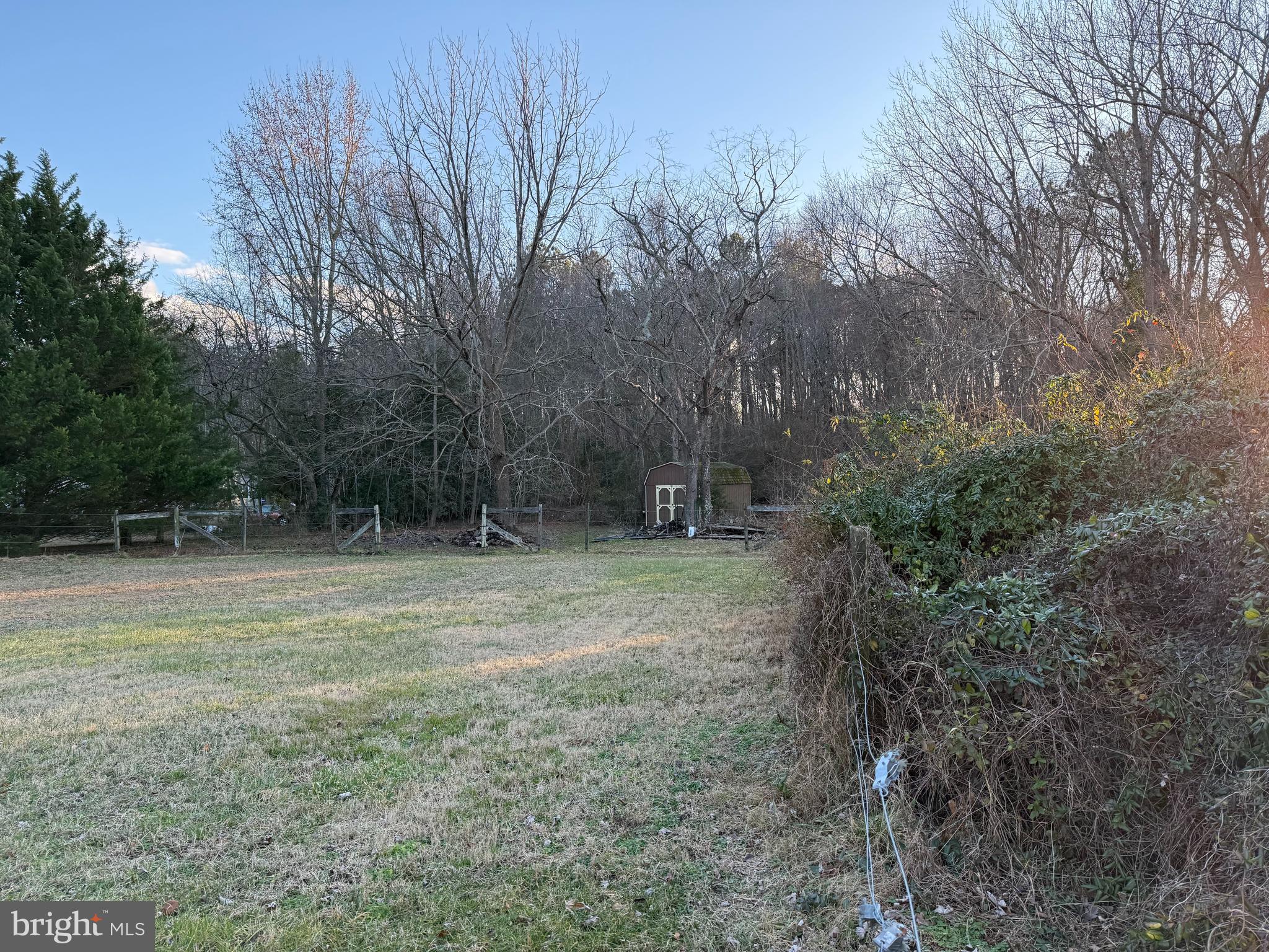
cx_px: 634
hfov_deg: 71.6
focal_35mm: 24
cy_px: 476
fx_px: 880
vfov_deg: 56.8
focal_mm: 6.76
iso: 100
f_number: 1.78
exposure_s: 1/543
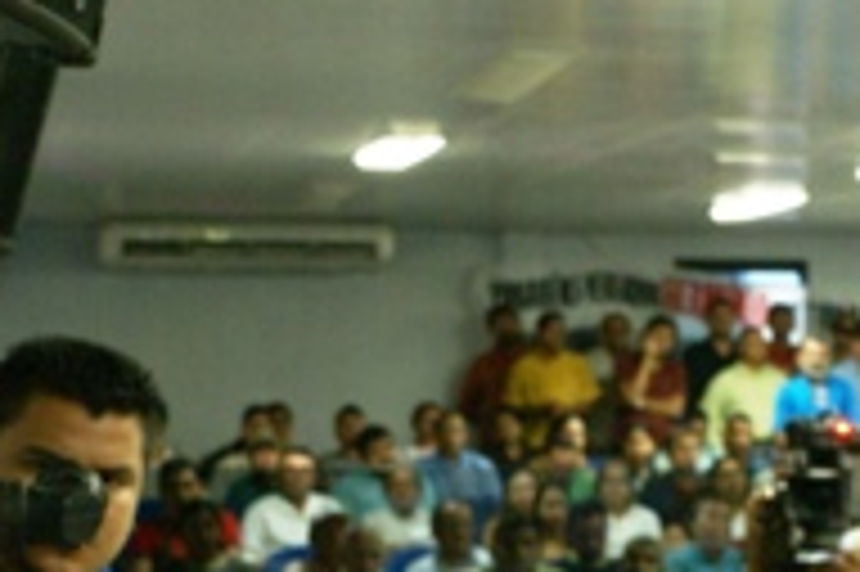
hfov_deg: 17.4
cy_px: 644
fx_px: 2816
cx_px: 486
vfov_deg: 11.4
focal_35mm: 118
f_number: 5
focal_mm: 30
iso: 400
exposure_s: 1/13
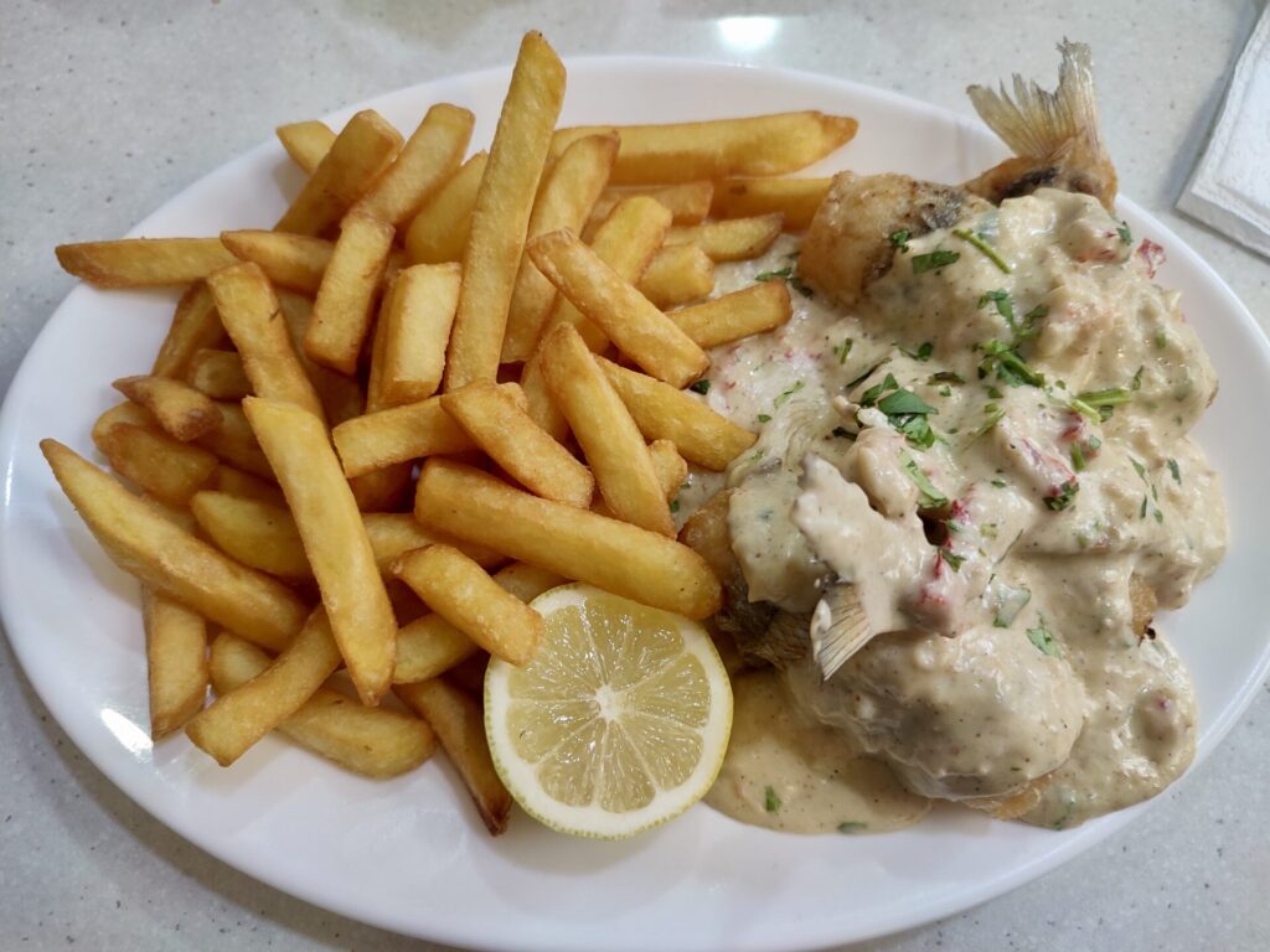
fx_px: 917
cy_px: 476
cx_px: 635
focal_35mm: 25
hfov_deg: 69.4
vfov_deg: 54.9
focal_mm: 6.04
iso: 439
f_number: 1.9
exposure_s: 1/33
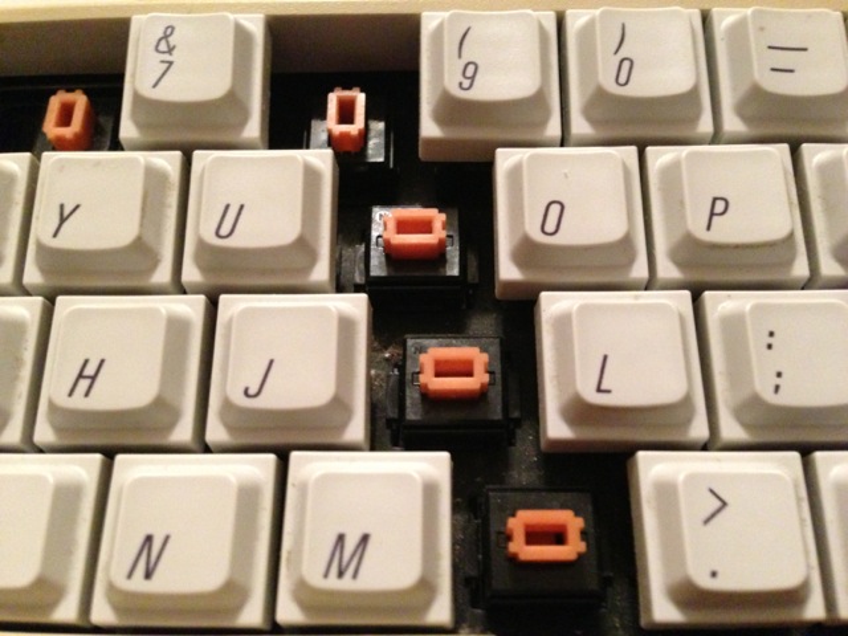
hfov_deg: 55.4
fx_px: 808
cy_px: 318
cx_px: 424
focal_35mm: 33
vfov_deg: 42.9
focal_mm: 4.13
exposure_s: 1/15
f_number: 2.4
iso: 800
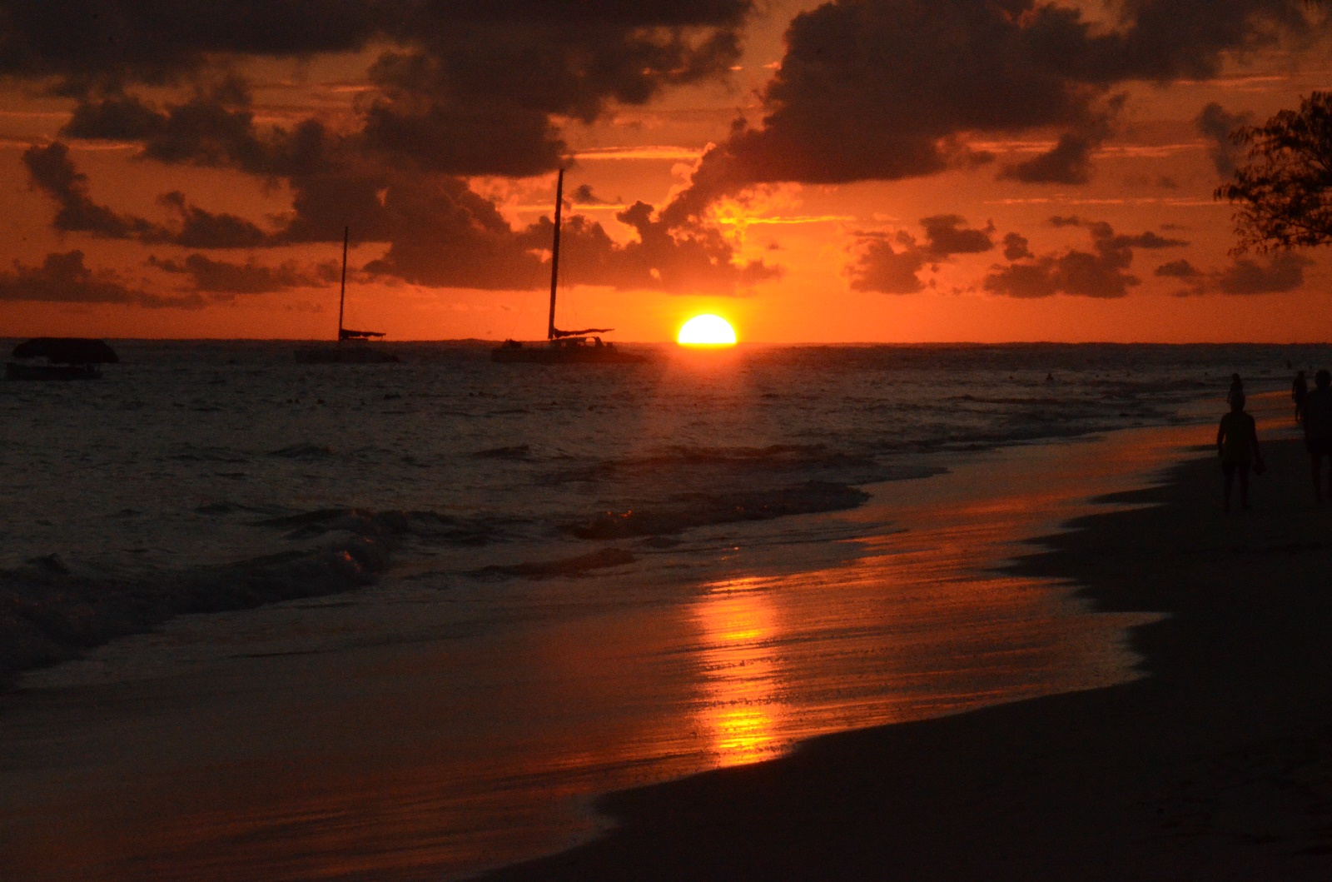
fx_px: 5814
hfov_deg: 13.1
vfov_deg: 8.7
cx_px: 666
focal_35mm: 158
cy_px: 441
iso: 4000
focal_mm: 105
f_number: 36
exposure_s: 1/500
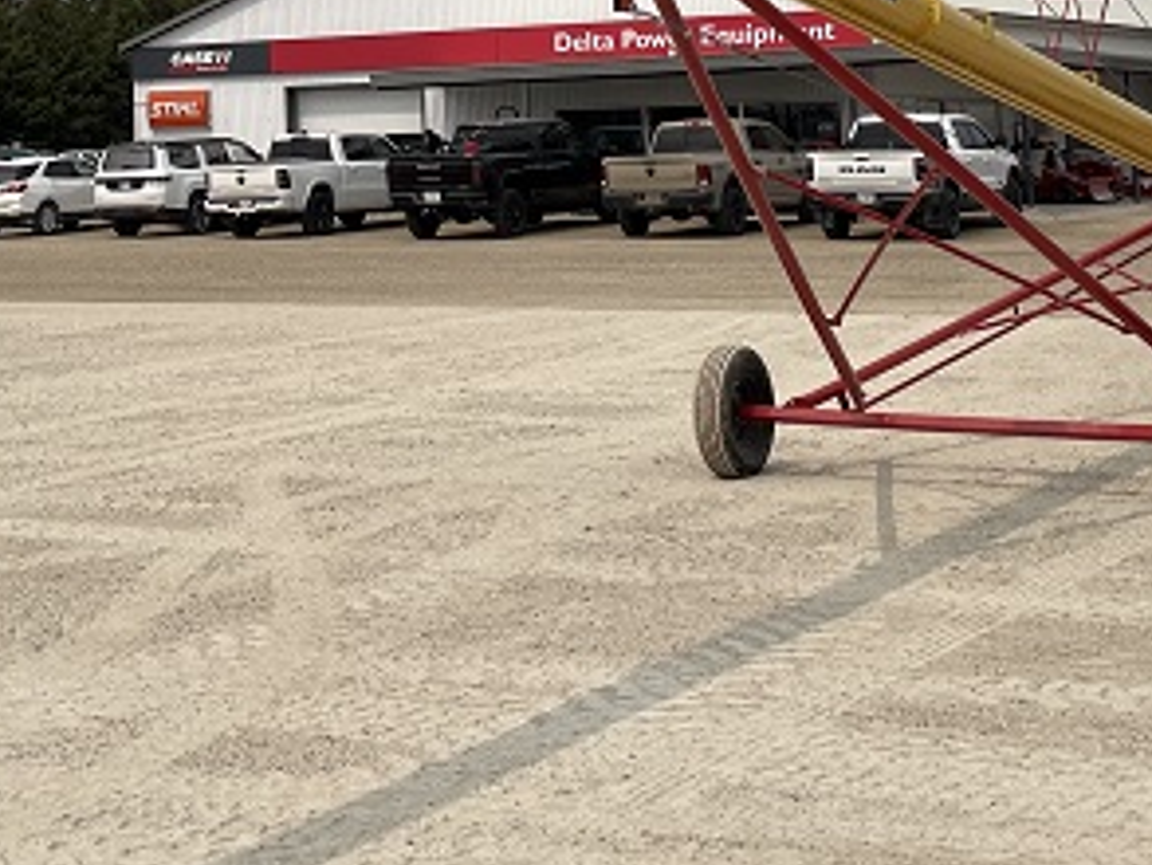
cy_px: -134
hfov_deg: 26.5
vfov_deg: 19.7
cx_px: 134
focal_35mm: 71
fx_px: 2364
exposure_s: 1/7299
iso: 32
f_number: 1.6
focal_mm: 4.2
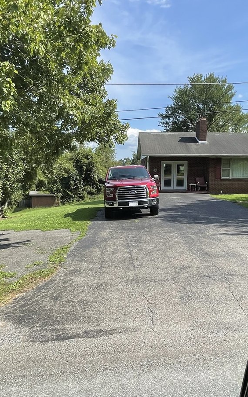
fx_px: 259
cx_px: 94
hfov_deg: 50.6
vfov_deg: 73.9
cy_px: 156
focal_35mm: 24
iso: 25
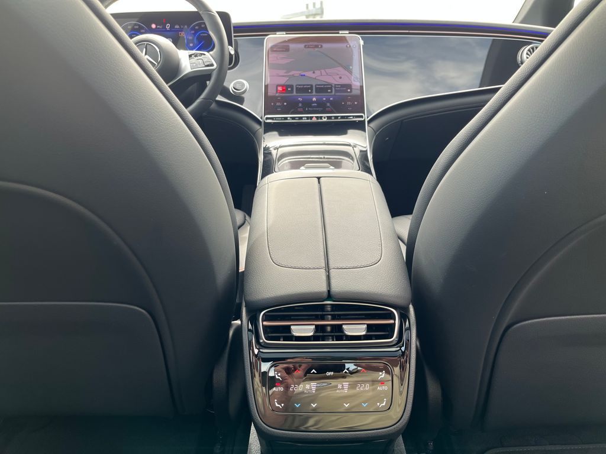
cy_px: 227
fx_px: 455
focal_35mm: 26
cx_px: 303
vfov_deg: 53.1
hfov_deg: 67.3
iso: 32
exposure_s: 1/130
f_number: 1.6
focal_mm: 5.1
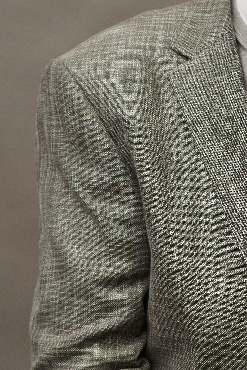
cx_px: 309
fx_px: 2161
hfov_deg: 6.5
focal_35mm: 210
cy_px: 168
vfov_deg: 9.8
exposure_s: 1/200
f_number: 3.5
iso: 400
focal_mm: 58
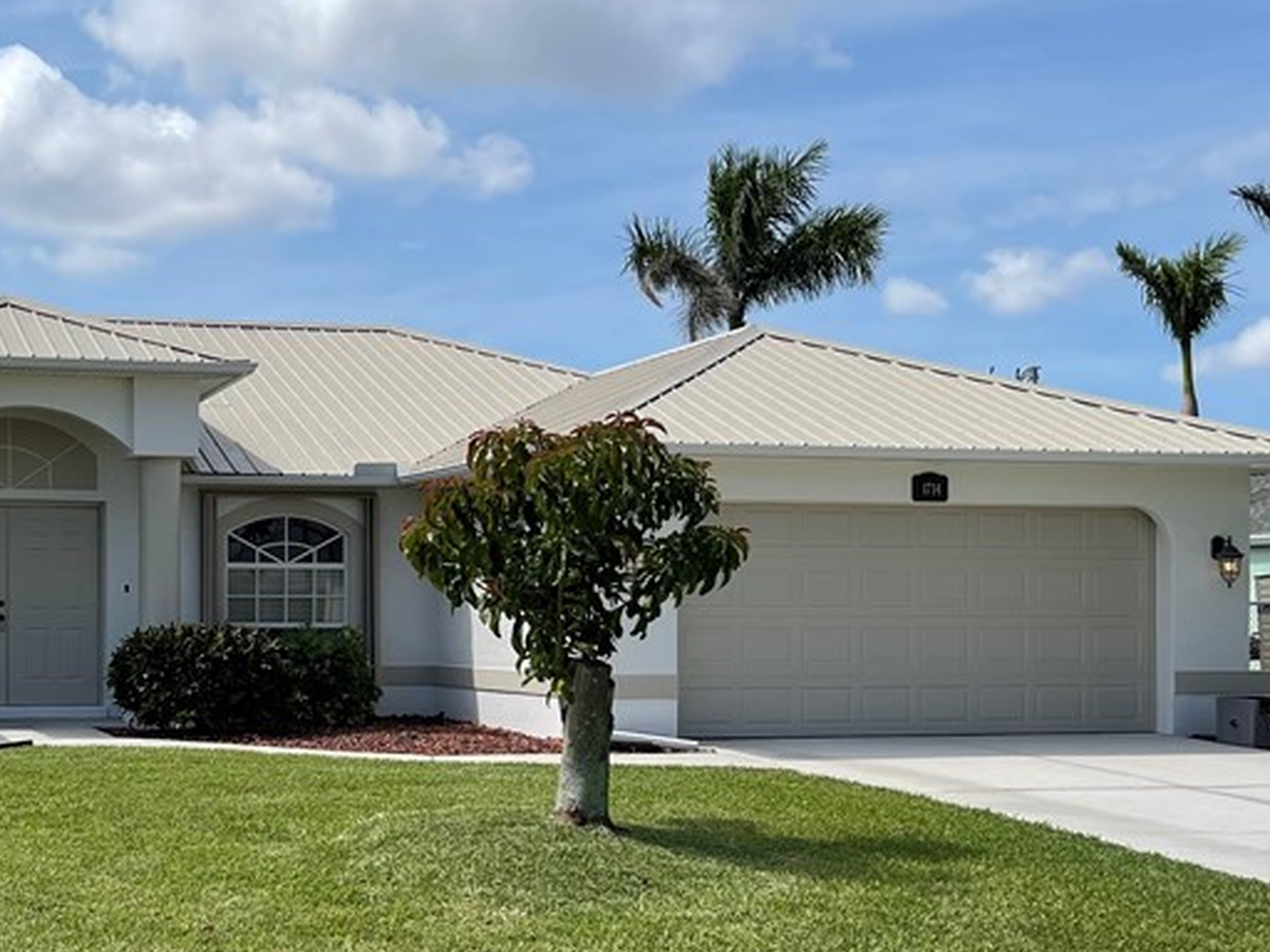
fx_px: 1908
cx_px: 216
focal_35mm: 52
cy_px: 632
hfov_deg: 35.4
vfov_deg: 27.9
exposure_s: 1/4525
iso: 32
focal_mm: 5.1
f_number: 1.6
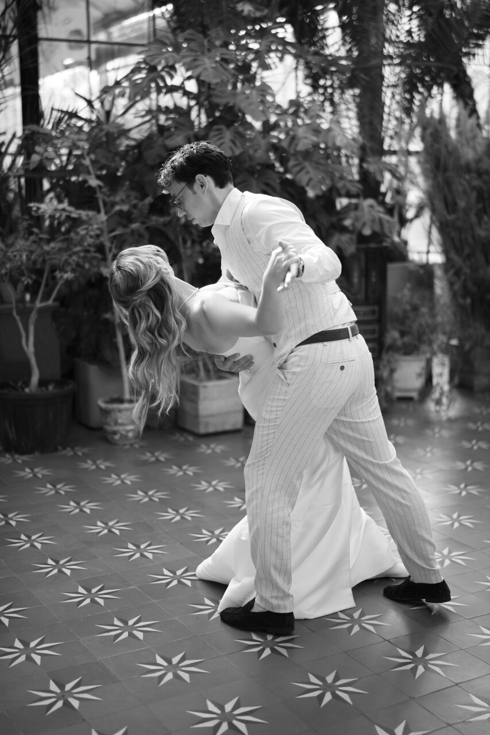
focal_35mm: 50
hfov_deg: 27.0
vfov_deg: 39.6
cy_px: 368
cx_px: 245
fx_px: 1021
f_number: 1.4
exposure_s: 1/800
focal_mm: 50
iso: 250
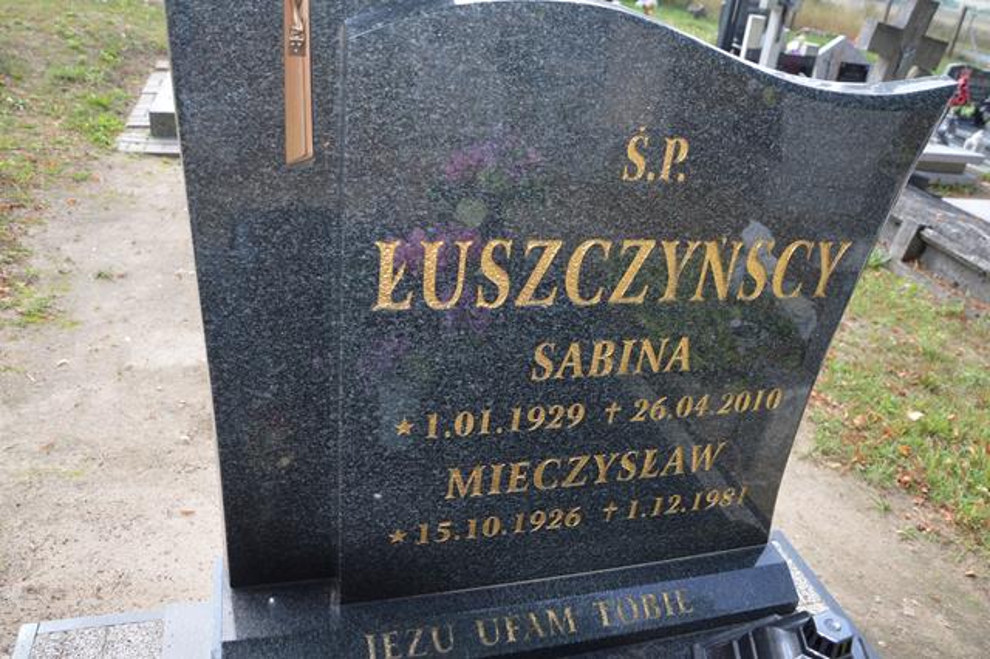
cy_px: 330
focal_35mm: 27
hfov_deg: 67.4
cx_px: 495
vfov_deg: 47.9
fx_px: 742
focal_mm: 18
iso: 125
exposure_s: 1/125
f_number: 4
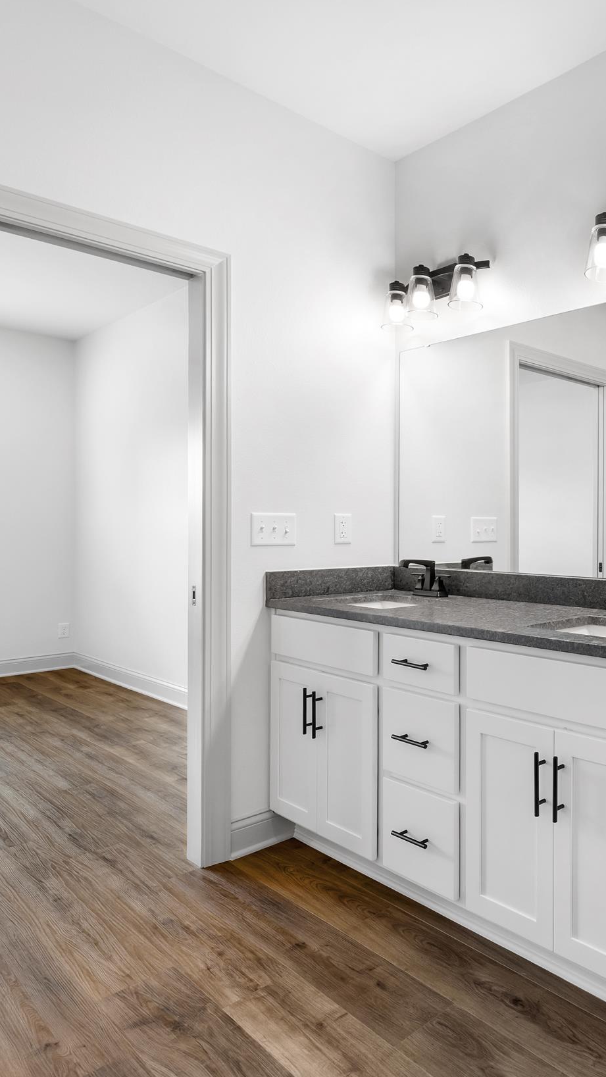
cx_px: 601
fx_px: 685
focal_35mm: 24
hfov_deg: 41.7
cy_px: 535
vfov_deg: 76.3
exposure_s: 1/1.25
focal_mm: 10
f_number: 9
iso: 200
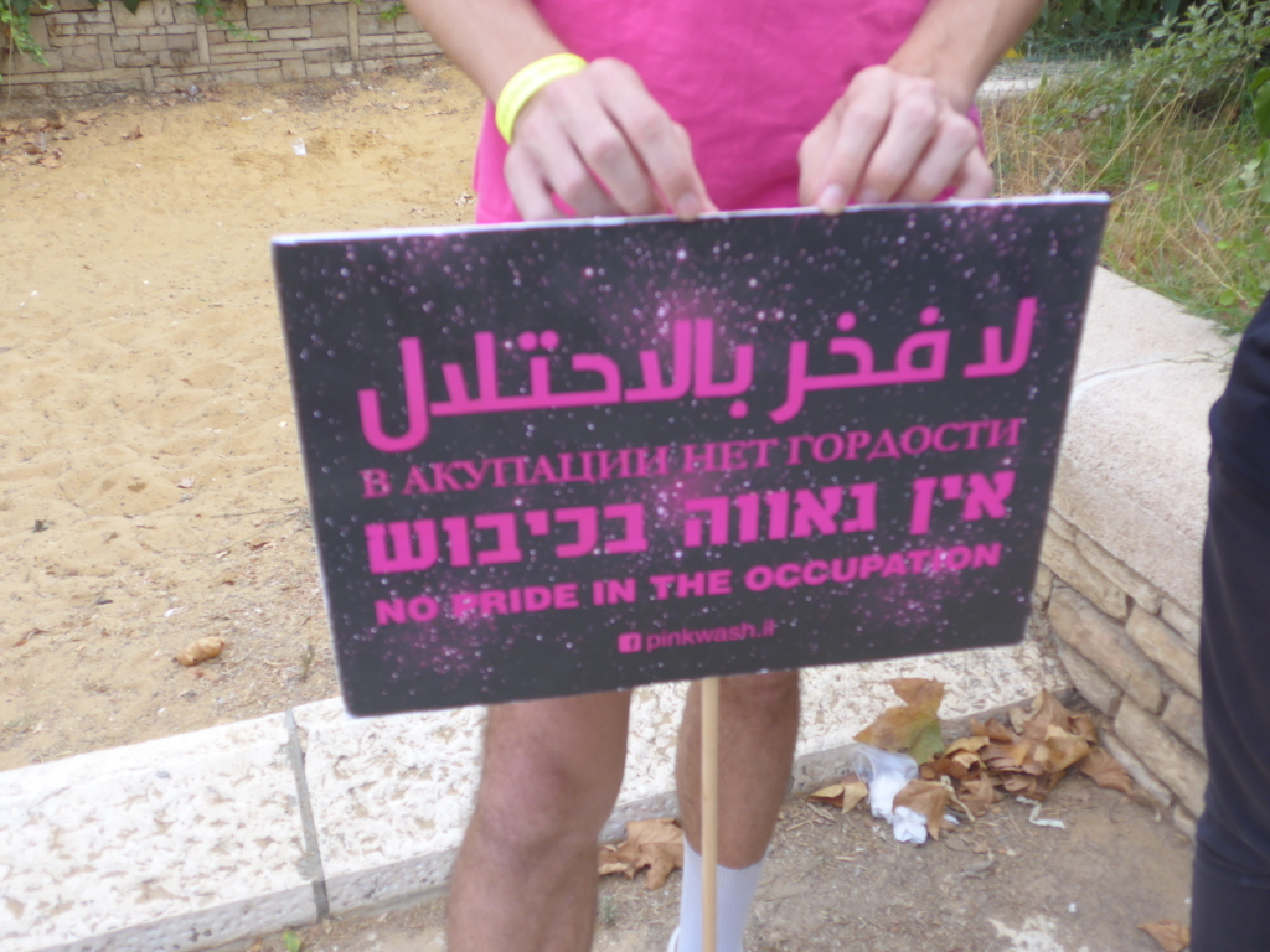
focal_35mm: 35
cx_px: 635
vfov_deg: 40.7
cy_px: 476
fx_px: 1284
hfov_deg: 52.6
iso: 80
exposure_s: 1/200
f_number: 2.4
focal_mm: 7.5
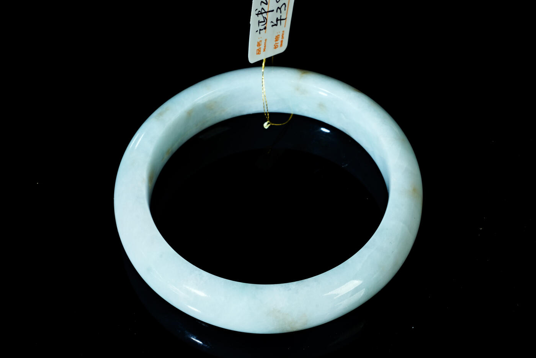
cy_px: 179
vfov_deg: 12.3
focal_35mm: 111
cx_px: 268
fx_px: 1653
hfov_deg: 18.4
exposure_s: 1/160
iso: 100
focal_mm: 74
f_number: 20
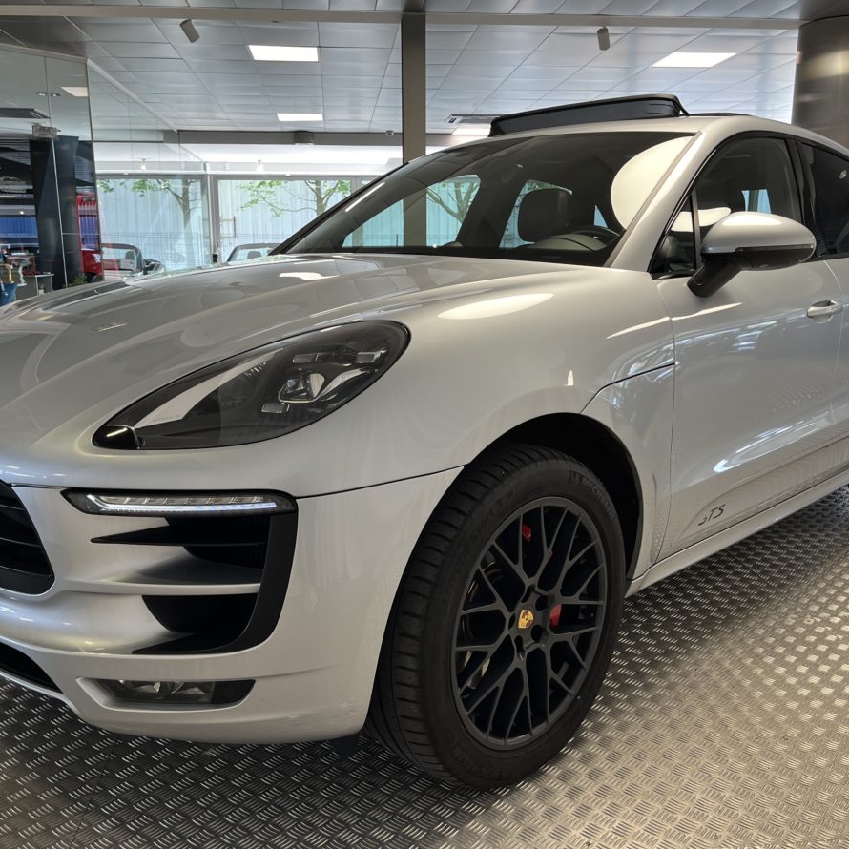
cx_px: 421
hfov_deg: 52.5
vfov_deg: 52.5
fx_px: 860
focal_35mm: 31
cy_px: 426
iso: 64
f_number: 1.6
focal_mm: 5.1
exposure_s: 1/100
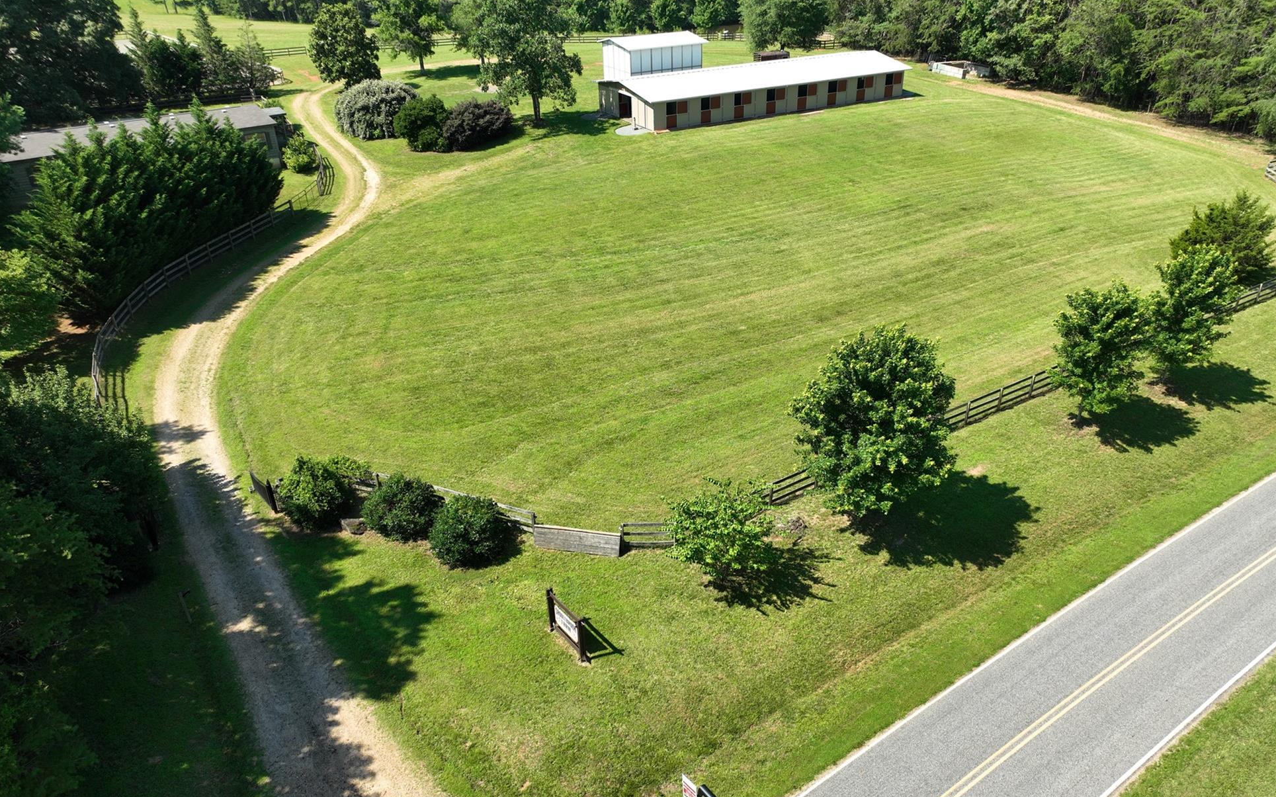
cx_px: 666
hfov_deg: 68.4
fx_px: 939
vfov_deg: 45.8
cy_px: 470
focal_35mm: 27
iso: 100
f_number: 2.8
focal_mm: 12.29
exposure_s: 1/1000
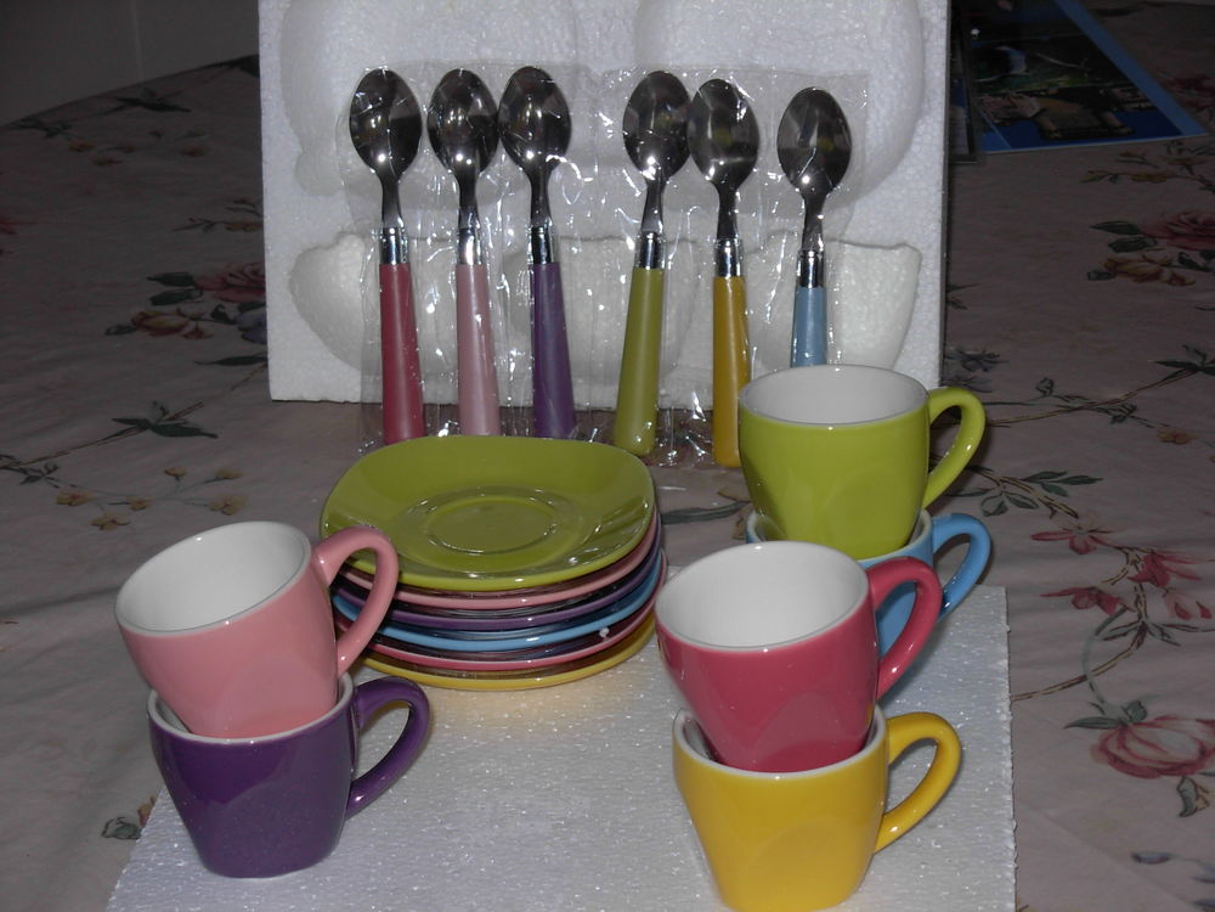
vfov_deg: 16.6
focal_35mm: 89
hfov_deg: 22.0
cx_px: 608
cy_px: 456
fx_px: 3124
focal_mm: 14.7
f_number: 3.8
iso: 79
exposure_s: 1/45.2
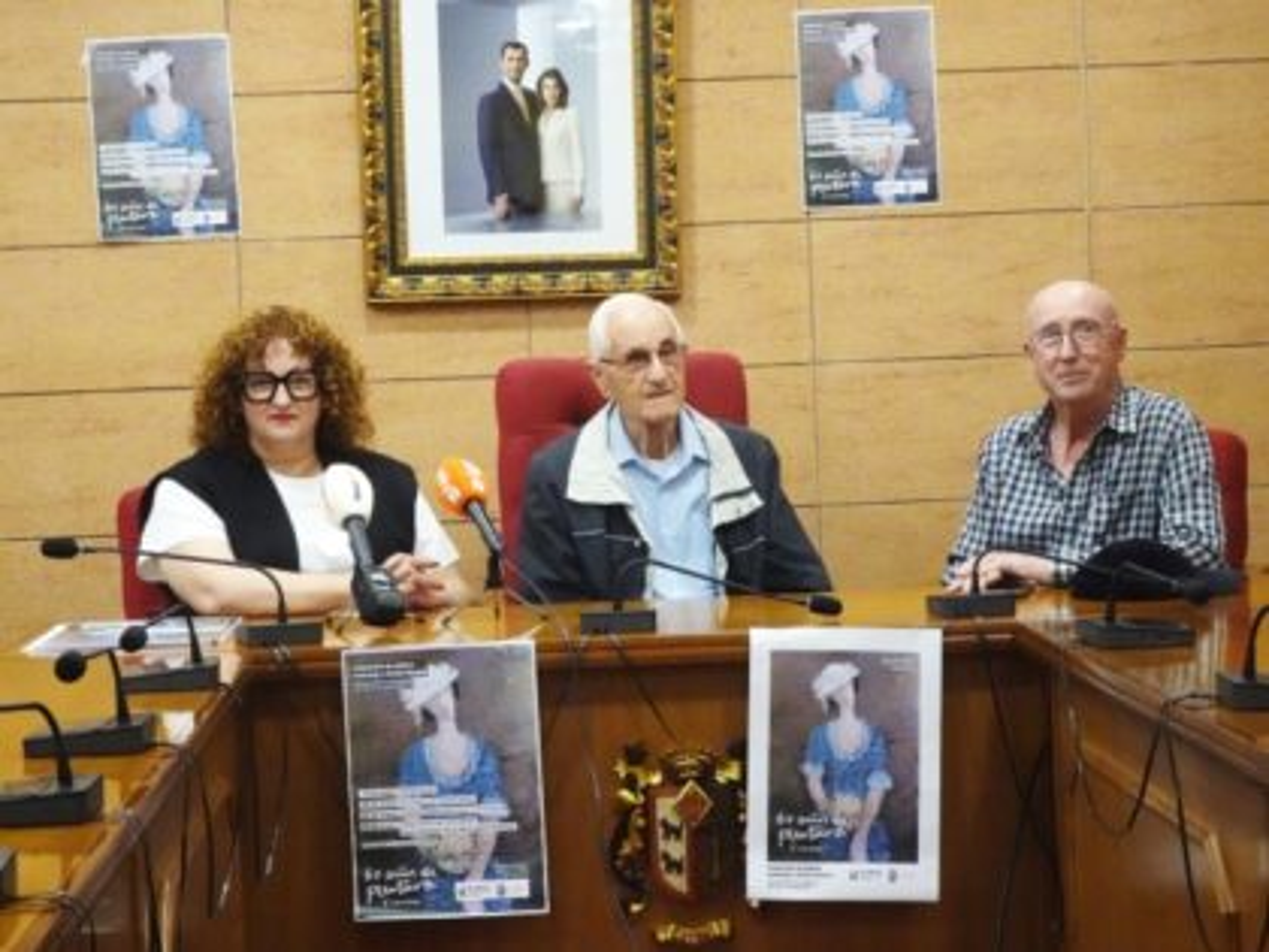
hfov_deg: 26.7
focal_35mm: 73
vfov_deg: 20.2
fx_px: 2676
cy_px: 476
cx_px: 634
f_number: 5
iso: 1250
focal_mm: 11.56
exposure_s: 1/80
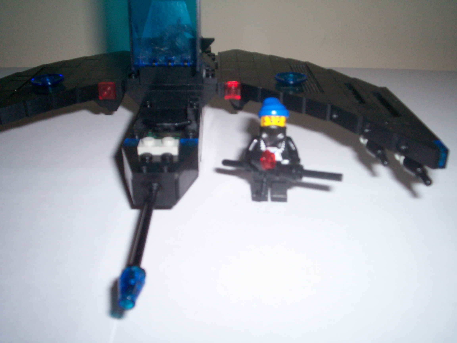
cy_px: 172
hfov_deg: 51.4
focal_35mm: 36
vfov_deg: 39.7
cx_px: 228
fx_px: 475
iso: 140
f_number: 4.5
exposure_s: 1/64
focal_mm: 5.9
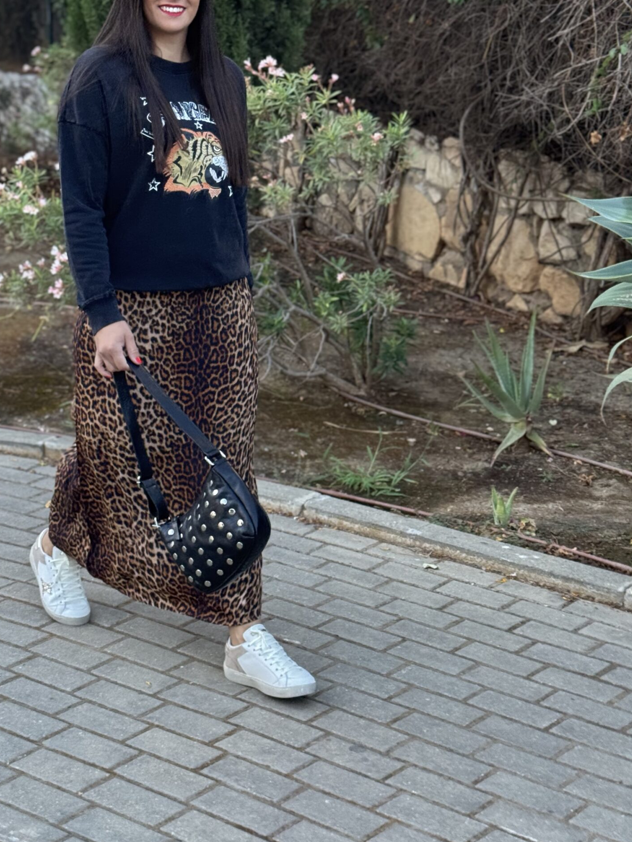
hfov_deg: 22.6
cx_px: 287
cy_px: 340
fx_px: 1582
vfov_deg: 29.7
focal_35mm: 65
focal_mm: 6.76
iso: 64
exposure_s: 1/160
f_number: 1.78
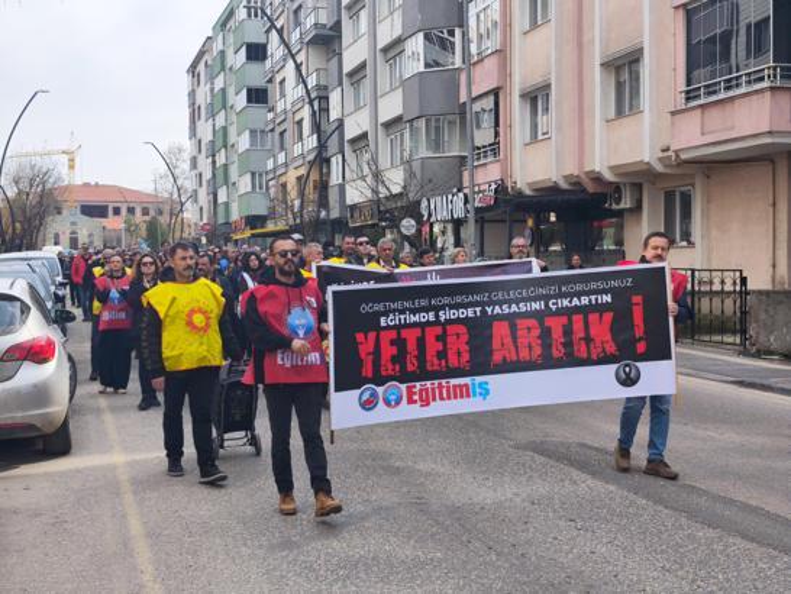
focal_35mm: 46
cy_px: 297
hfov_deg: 41.2
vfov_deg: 31.5
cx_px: 396
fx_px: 1052
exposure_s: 1/2093
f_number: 1.6
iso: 50
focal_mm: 6.57
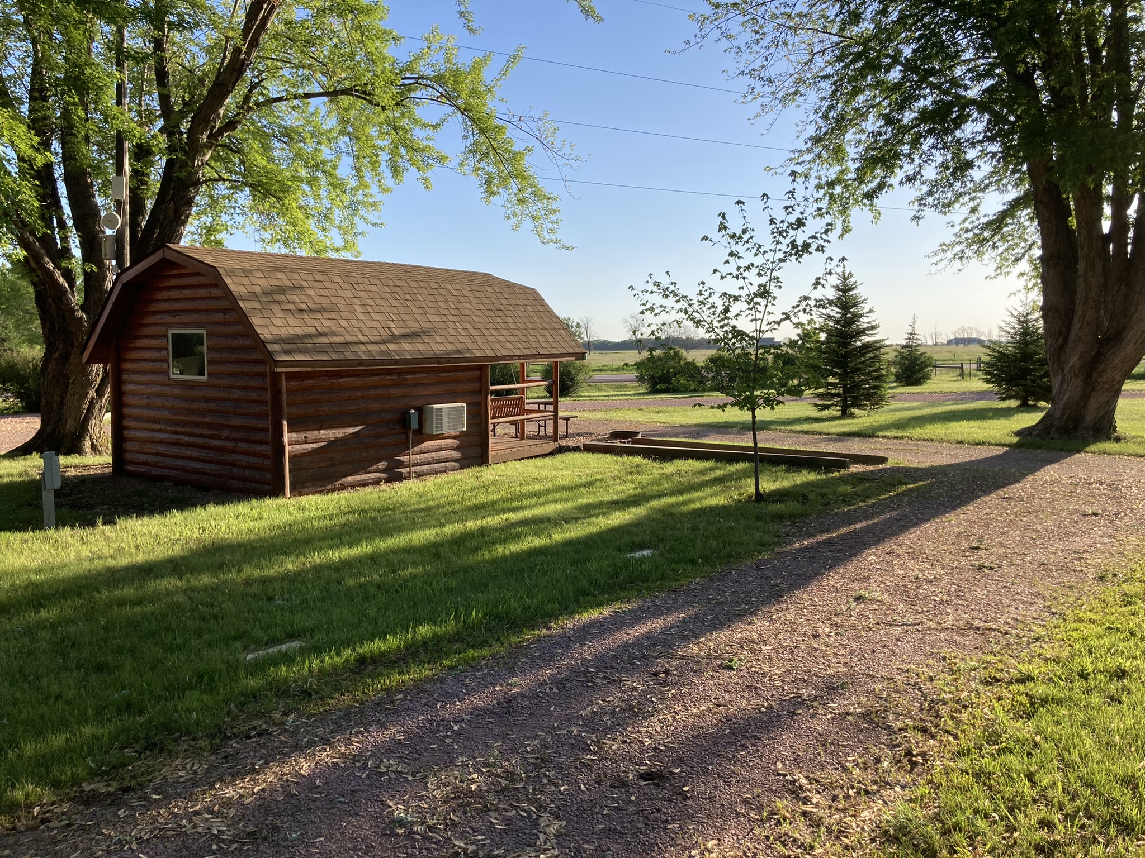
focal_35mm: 28
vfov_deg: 49.7
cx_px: 572
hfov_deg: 63.4
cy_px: 429
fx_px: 926
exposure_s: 1/1200
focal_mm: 3.99
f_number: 1.8
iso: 20
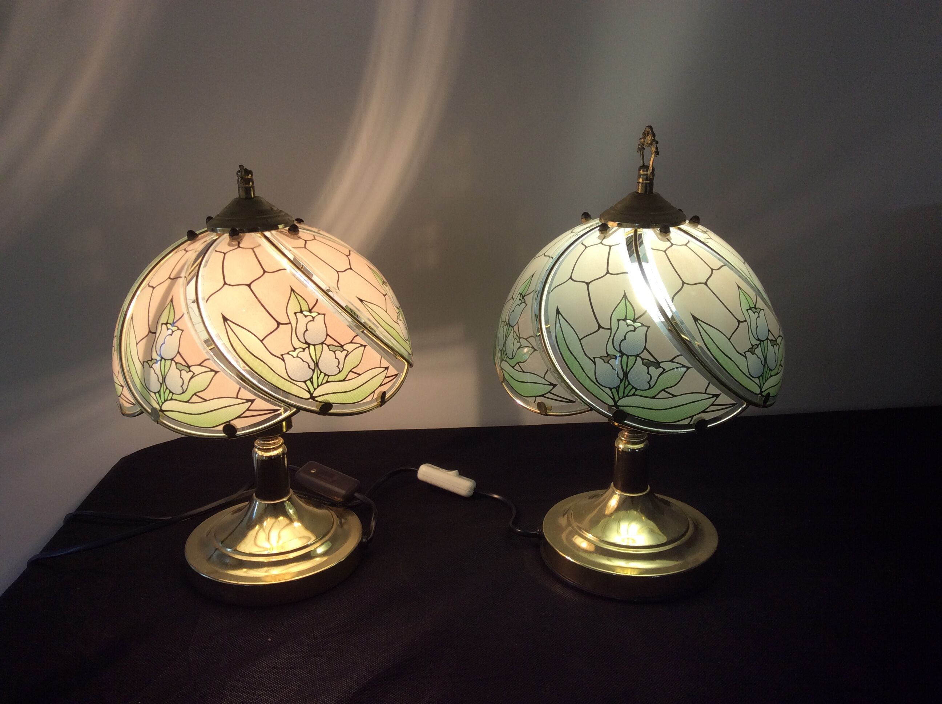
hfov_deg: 56.9
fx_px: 870
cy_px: 352
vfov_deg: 44.1
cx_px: 471
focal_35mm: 32
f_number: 2.4
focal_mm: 3.3
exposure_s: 1/271
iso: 32
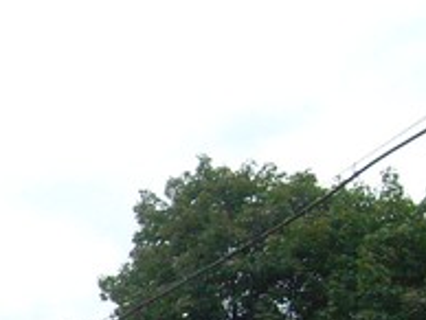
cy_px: 453
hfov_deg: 14.3
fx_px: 1553
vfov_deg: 11.4
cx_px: -264
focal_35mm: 126
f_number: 7.1
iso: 80
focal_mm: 5.8
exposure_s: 1/125
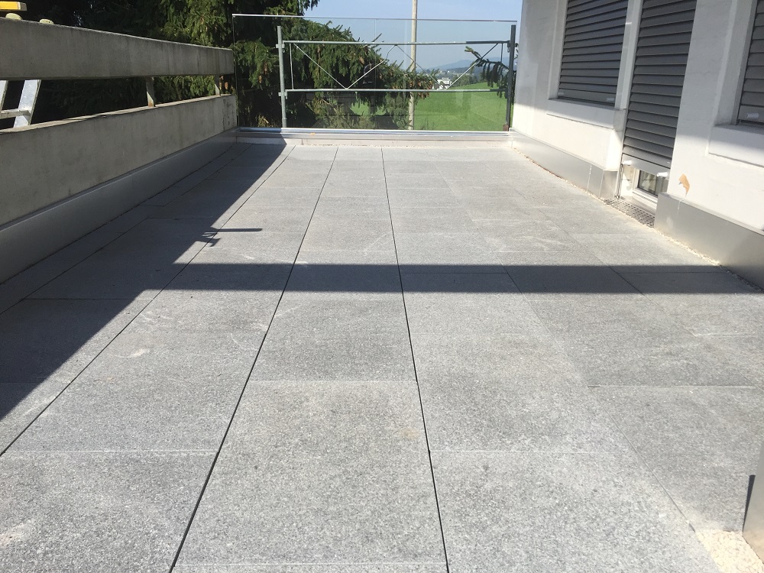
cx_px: 382
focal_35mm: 29
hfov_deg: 61.7
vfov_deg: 48.2
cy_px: 286
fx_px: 640
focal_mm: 4.15
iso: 32
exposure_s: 1/1721
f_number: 2.2
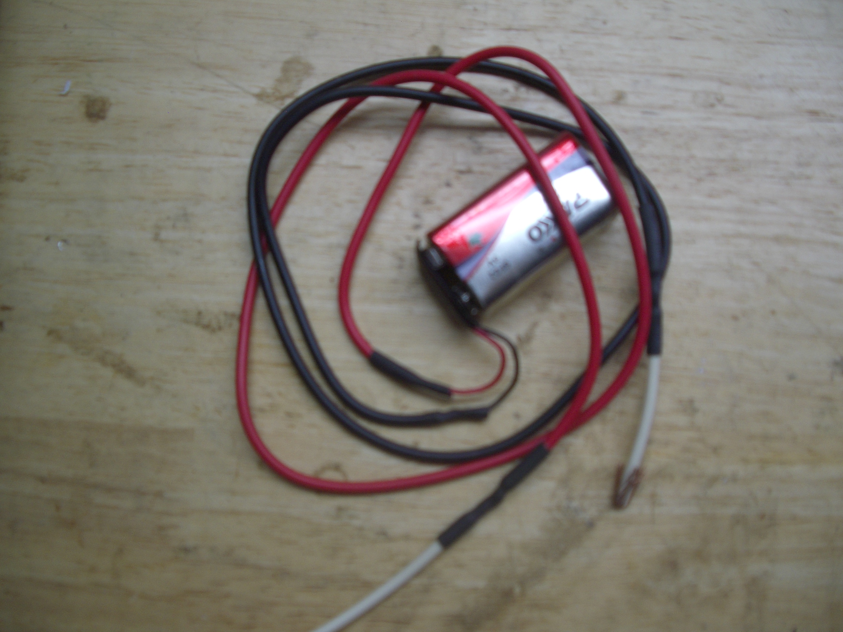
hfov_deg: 52.6
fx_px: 852
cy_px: 316
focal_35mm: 35
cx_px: 422
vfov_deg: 40.7
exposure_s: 1/100
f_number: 2.6
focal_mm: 5.8
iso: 50
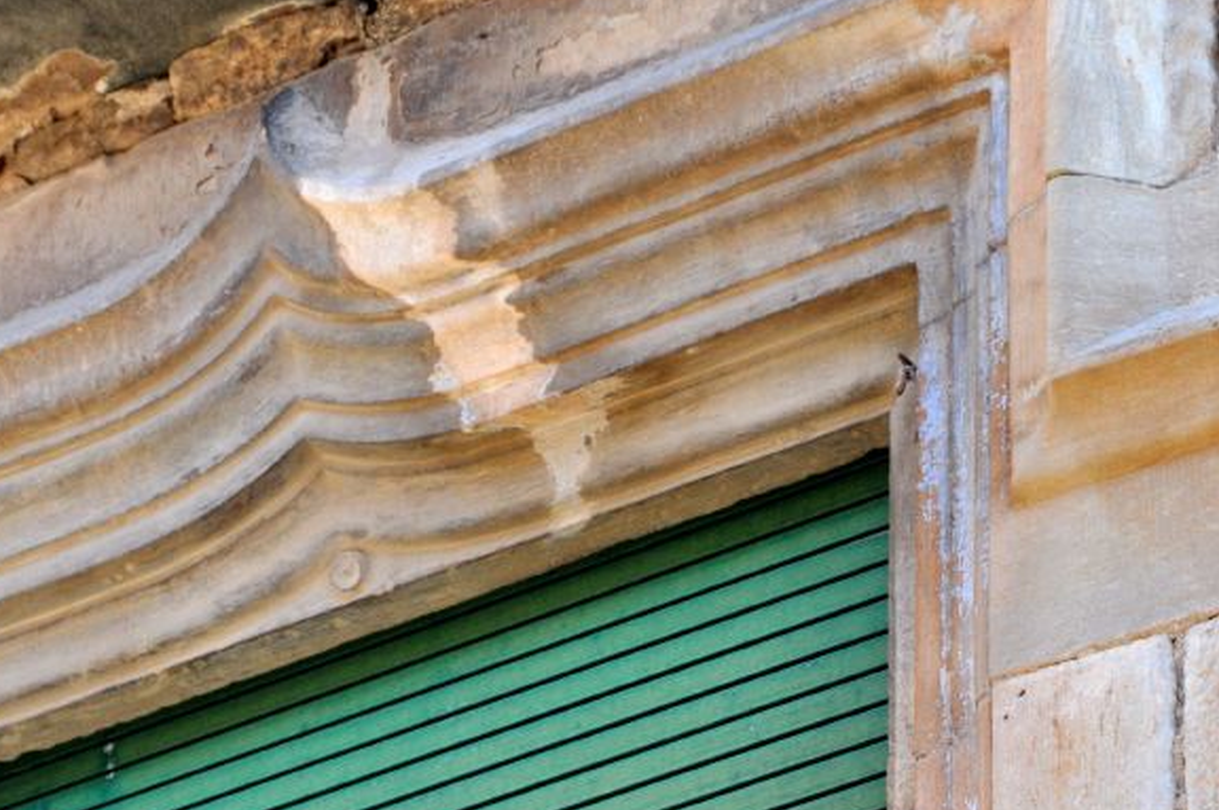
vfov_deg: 6.9
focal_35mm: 200
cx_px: 309
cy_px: 338
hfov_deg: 10.3
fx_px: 6762
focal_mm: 75
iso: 500
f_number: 8
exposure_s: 1/250
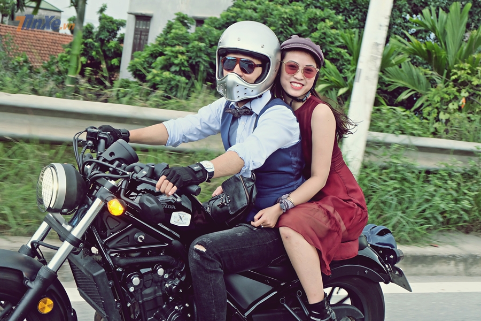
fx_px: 842
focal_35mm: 63
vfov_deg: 21.6
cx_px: 240
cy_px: 160
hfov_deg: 31.9
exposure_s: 1/320
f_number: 5.6
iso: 800
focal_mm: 41.8
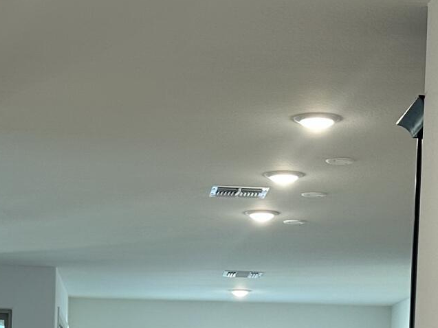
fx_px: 1430
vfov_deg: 12.5
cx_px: 153
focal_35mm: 113
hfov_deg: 17.4
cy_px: 493
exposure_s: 1/120
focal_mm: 6.86
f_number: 1.78
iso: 100
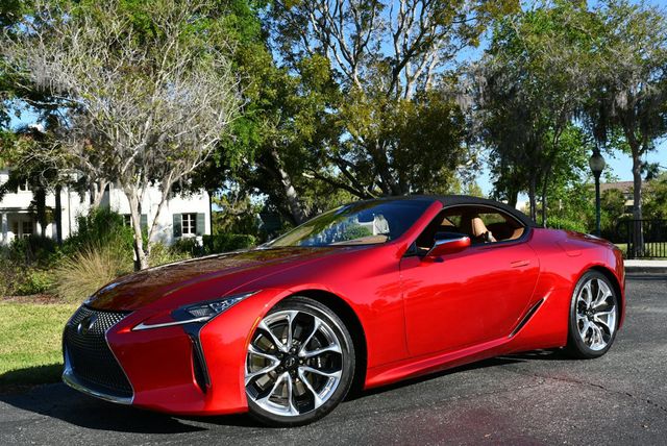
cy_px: 223
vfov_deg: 33.5
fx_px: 742
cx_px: 334
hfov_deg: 48.4
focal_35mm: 40
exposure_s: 1/250
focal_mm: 20
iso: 100
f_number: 8
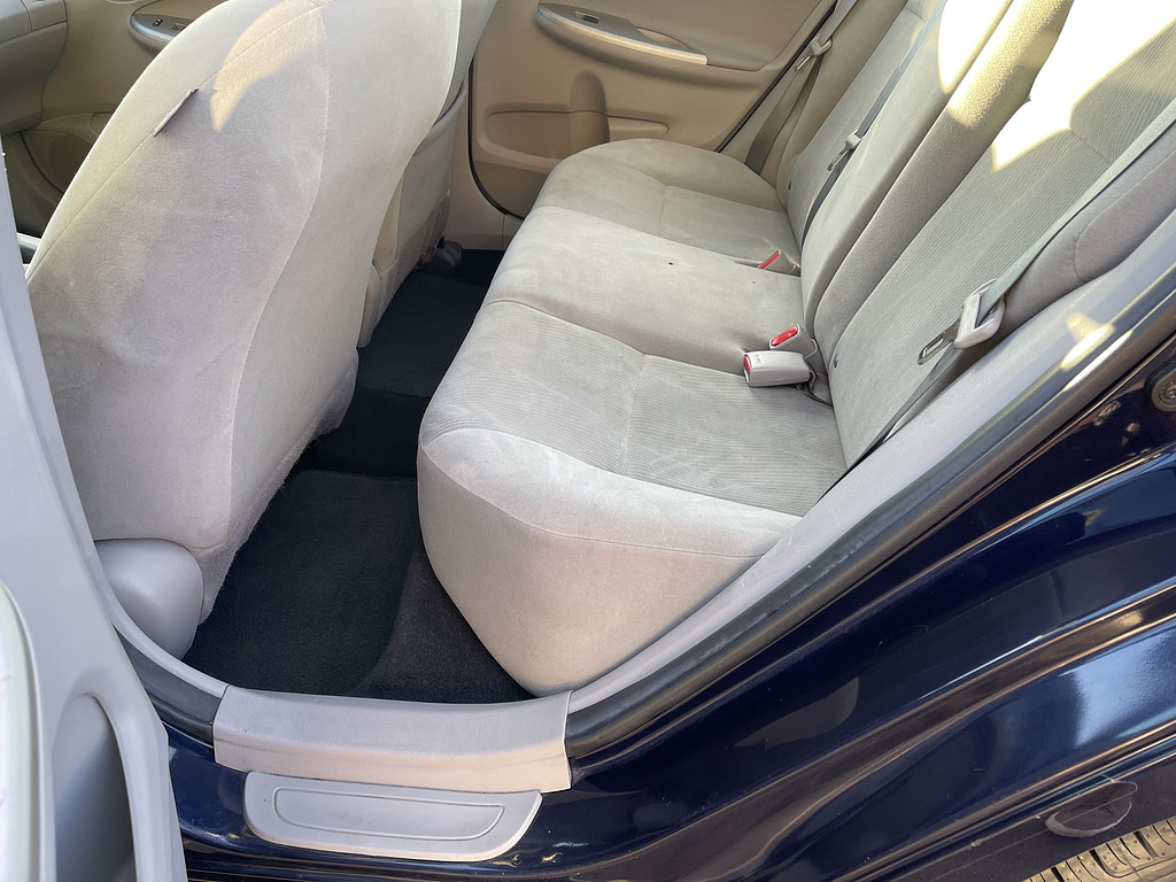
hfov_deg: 69.4
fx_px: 849
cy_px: 441
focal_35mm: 25
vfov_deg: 54.9
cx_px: 588
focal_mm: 5.1
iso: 64
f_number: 1.6
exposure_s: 1/121
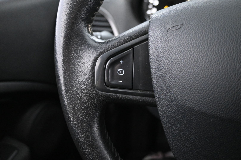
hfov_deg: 64.6
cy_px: 80
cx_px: 120
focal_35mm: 28
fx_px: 191
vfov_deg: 45.7
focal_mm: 19
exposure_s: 1/30
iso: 6400
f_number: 3.8
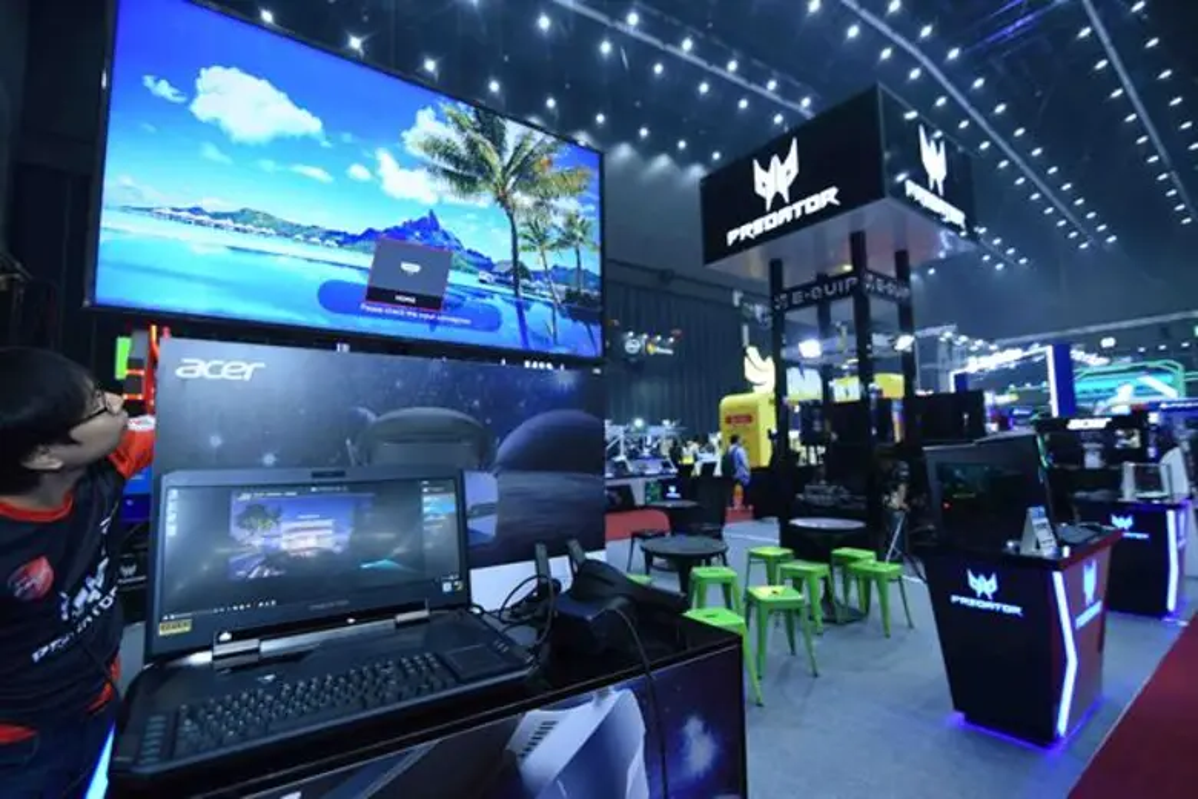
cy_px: 400
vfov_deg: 73.7
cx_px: 599
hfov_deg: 96.7
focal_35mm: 16
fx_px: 532
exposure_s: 1/200
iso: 1250
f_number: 3.2
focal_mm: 16
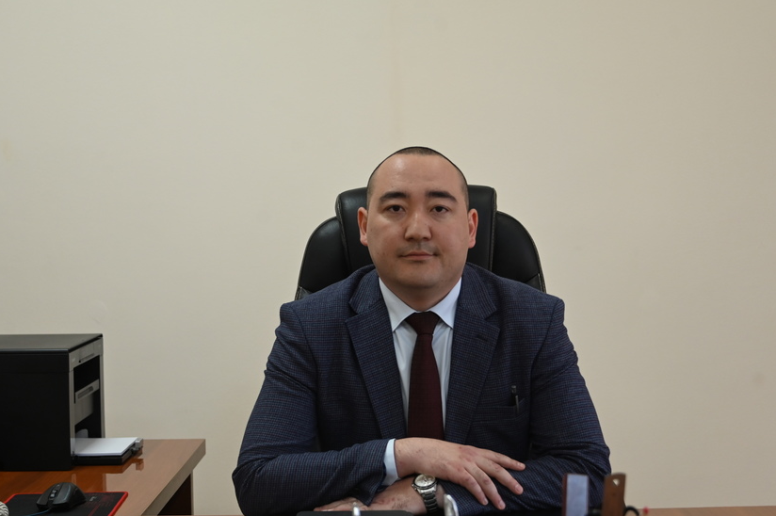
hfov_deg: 29.7
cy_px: 289
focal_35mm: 68
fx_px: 1465
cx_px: 391
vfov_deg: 20.0
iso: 1100
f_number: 4.5
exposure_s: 1/125
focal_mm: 56
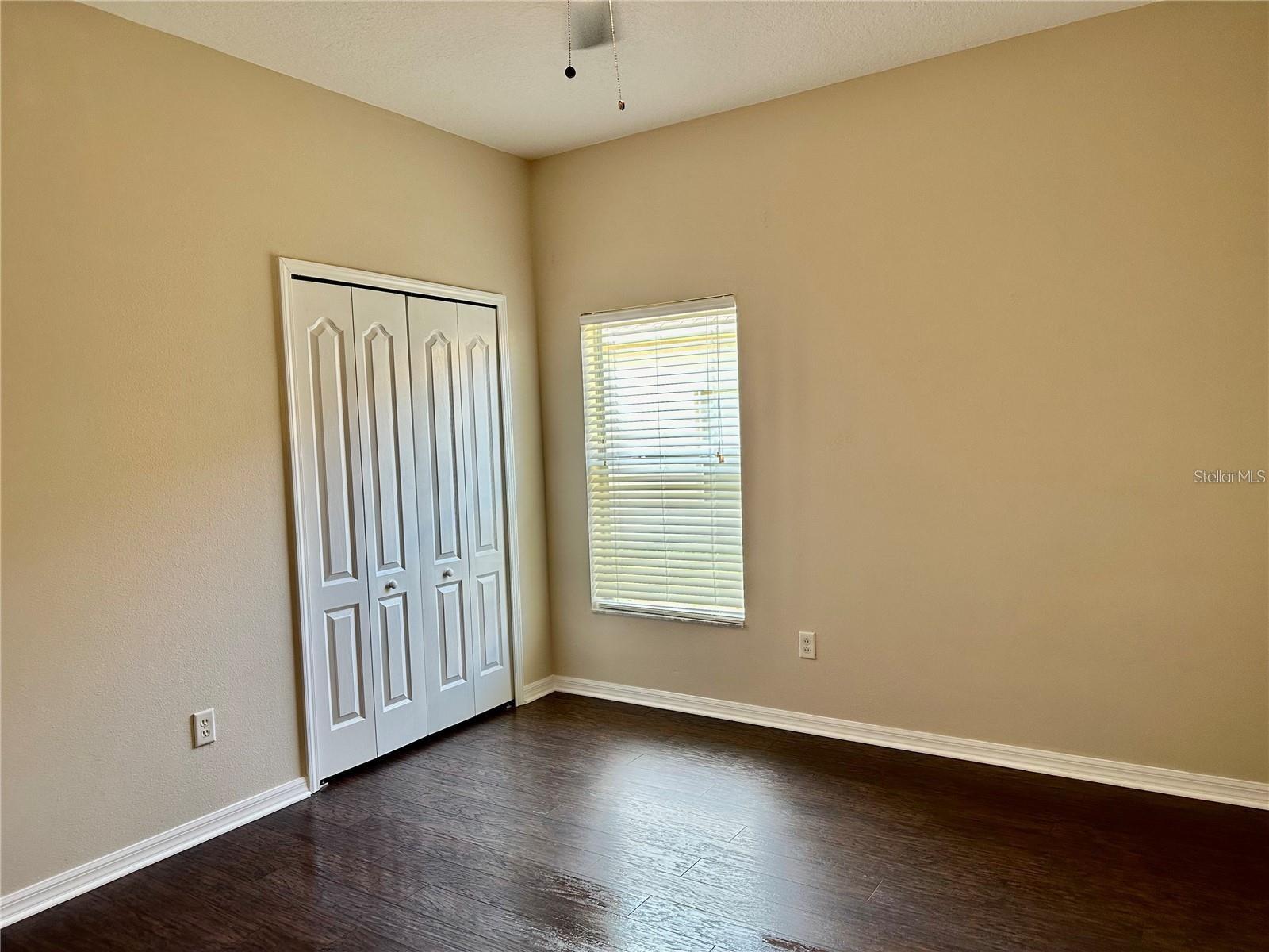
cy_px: 476
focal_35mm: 24
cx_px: 634
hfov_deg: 71.6
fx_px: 880
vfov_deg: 56.8
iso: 125
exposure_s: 1/120
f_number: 1.78
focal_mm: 6.86
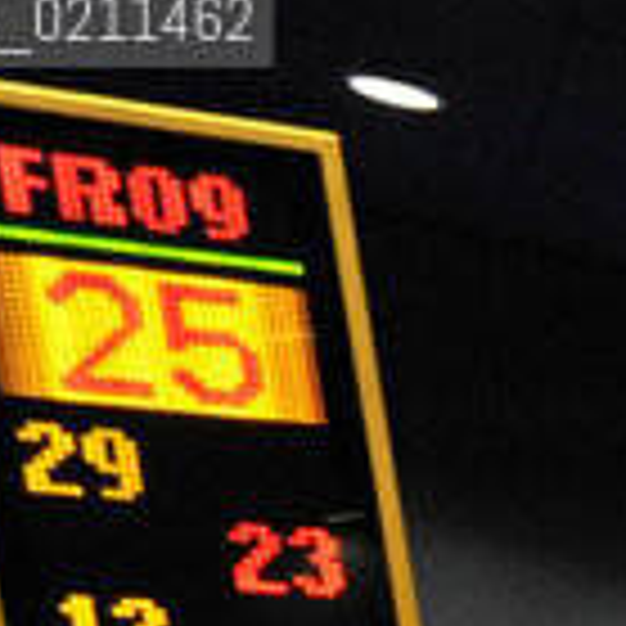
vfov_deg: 12.0
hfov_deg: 9.1
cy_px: 1464
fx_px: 2435
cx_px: 2225
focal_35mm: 119
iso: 3200
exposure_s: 1/40
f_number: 5
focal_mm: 18
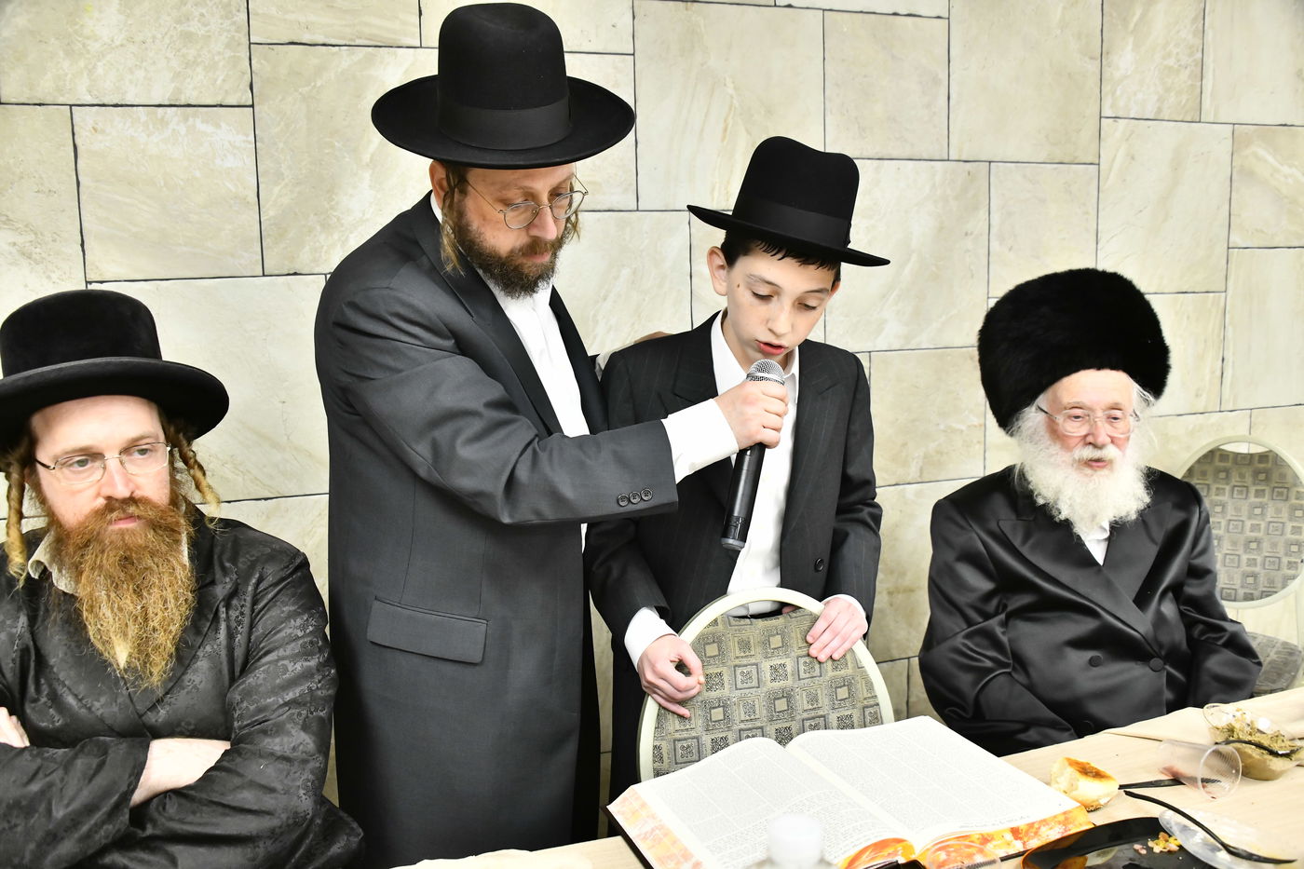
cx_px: 652
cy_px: 434
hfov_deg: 58.7
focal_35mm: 32
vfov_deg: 41.1
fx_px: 1159
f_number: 5.6
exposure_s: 1/200
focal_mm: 32
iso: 2500
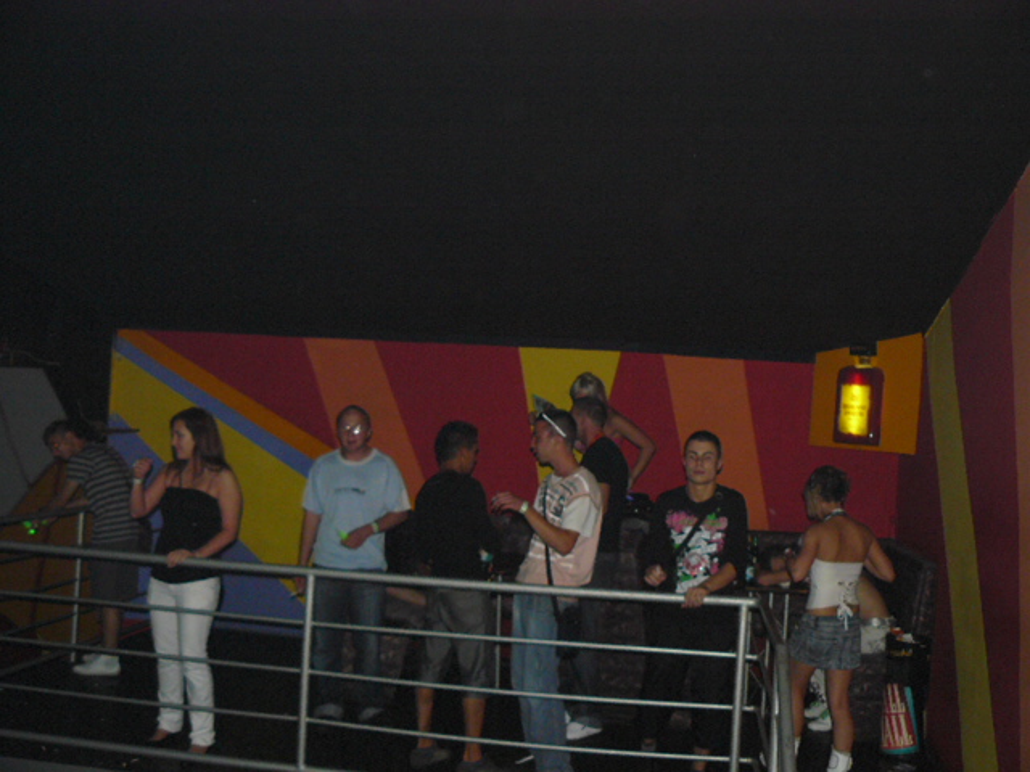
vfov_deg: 39.7
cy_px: 386
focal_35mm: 36
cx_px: 515
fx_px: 1071
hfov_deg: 51.4
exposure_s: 1/30
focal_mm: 6
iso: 200
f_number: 2.8
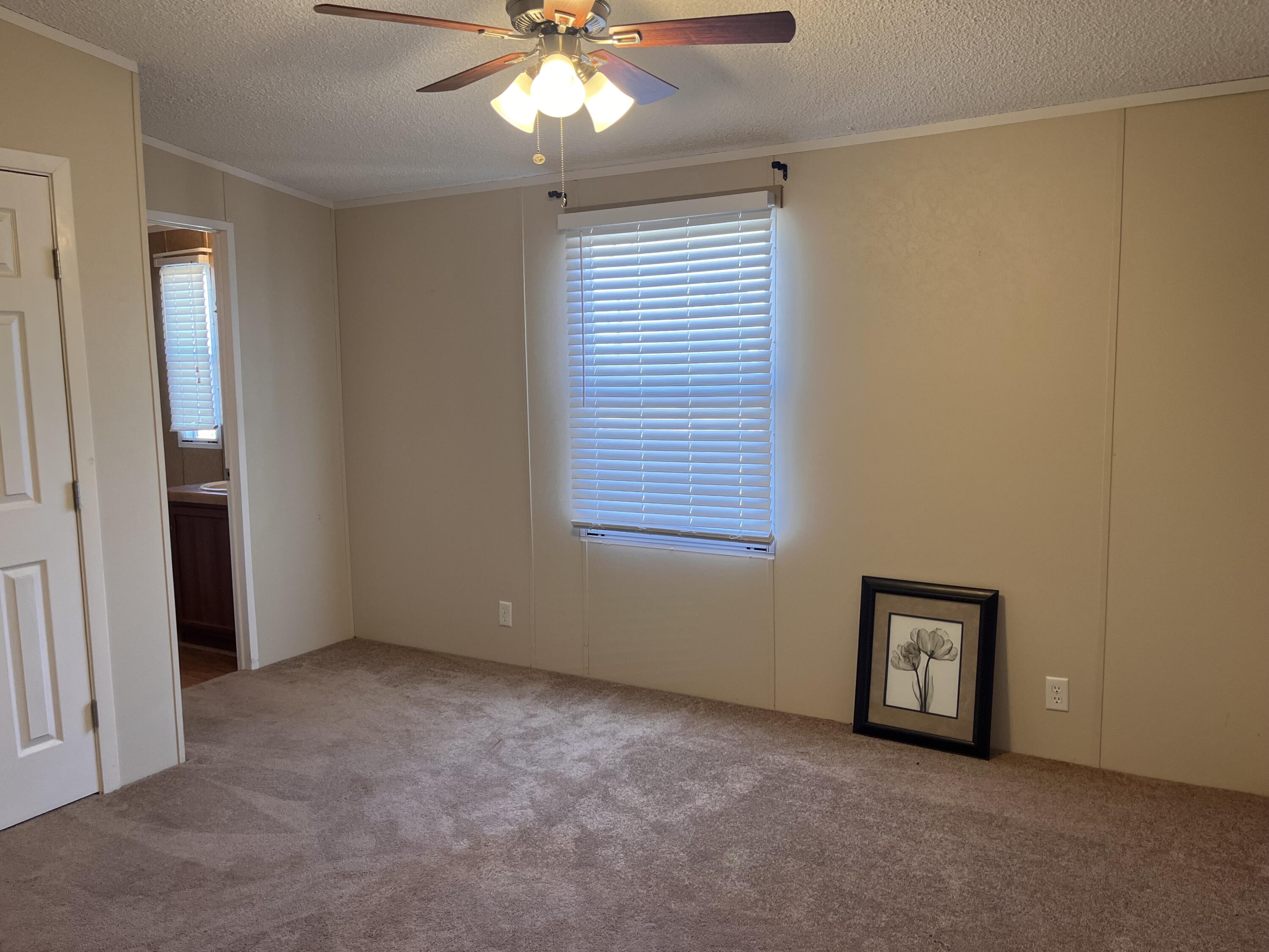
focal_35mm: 26
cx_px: 634
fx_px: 953
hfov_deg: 67.3
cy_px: 476
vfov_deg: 53.1
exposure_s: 1/60
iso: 80
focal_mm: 5.1
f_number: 1.6
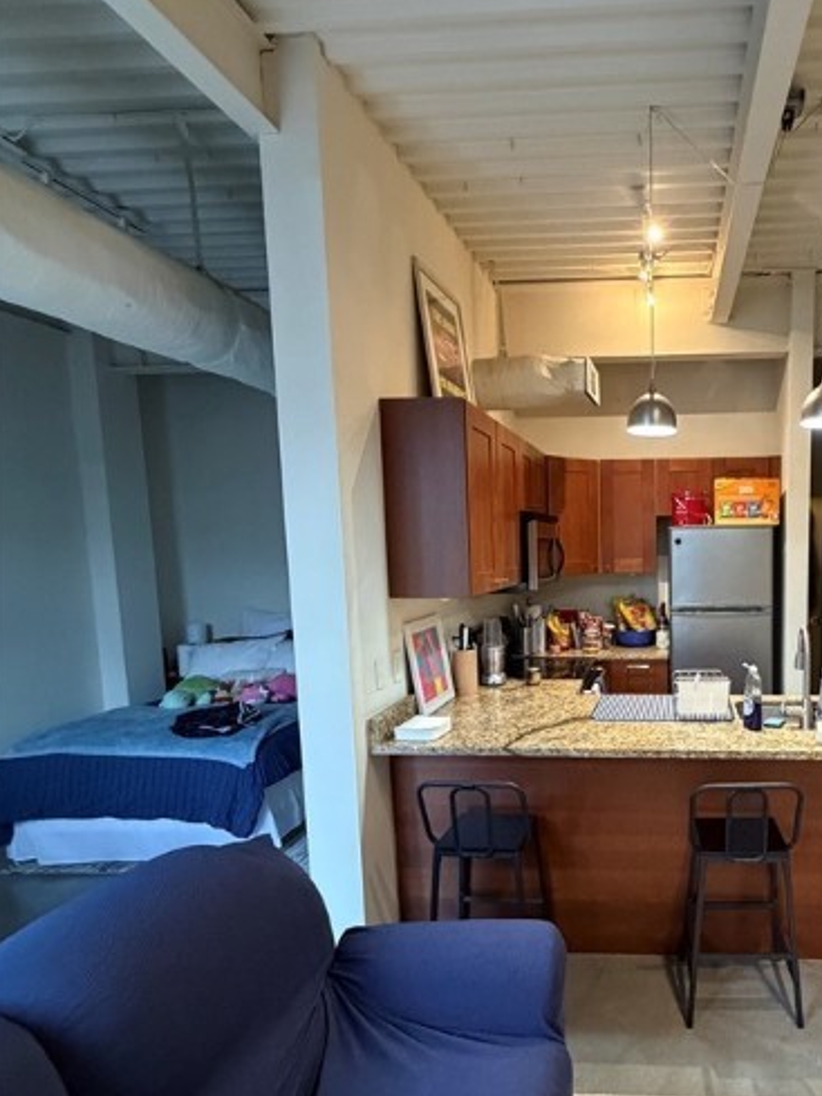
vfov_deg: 75.9
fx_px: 696
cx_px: 636
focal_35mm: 22
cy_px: 630
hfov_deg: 57.4
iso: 640
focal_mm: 2.22
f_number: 2.2
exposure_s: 1/60
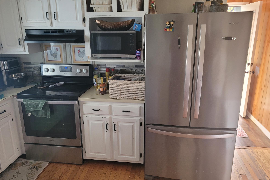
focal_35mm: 28
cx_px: 134
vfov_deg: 46.4
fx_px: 210
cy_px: 91
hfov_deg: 65.5
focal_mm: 5.4
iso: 160
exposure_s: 1/60
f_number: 1.8
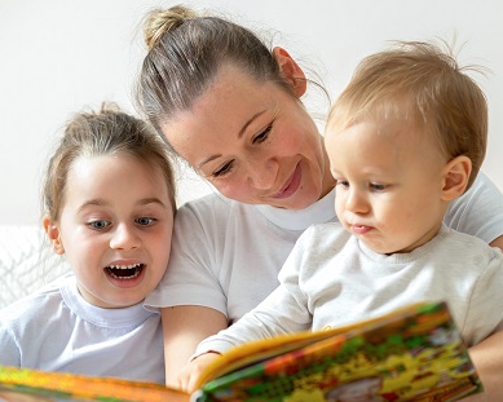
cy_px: 263
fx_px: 1235
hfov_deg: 23.0
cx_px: 283
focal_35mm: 83
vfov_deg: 18.4
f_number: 2.5
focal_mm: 50
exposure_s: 1/200
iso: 100
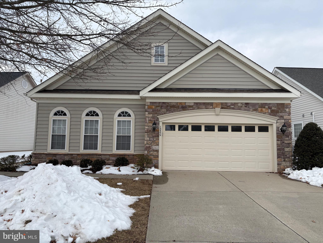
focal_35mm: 26
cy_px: 122
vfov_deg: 53.1
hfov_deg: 67.3
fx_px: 243
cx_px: 162
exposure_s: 1/2283
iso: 50
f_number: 1.6
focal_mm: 5.96
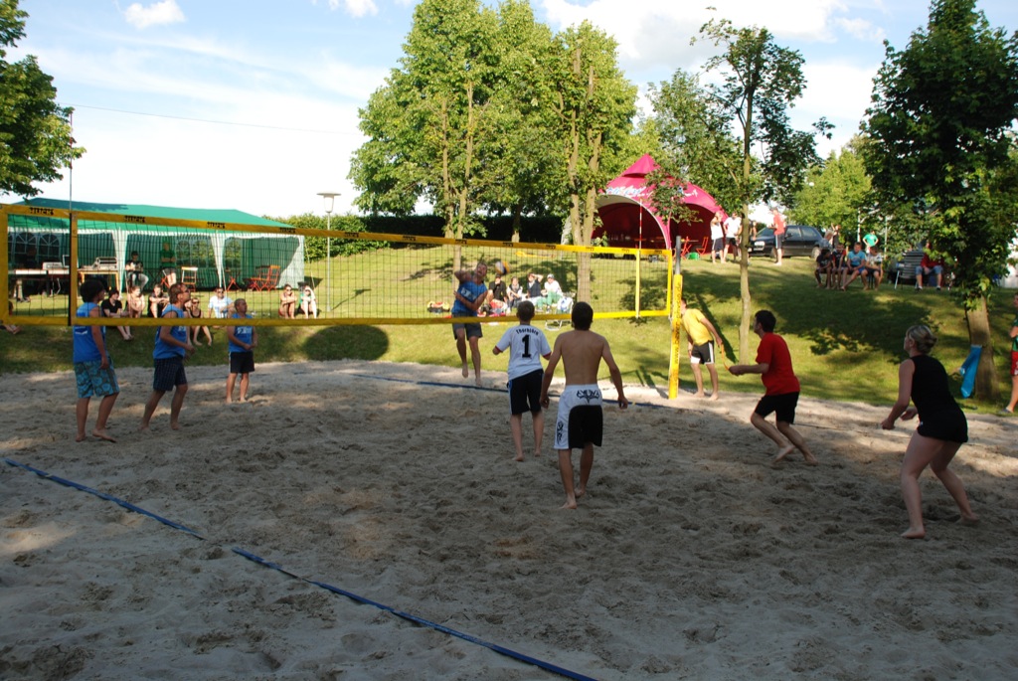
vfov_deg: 40.1
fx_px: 934
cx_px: 509
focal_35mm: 33
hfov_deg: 57.2
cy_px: 340
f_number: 5.6
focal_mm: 22
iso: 100
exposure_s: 1/125
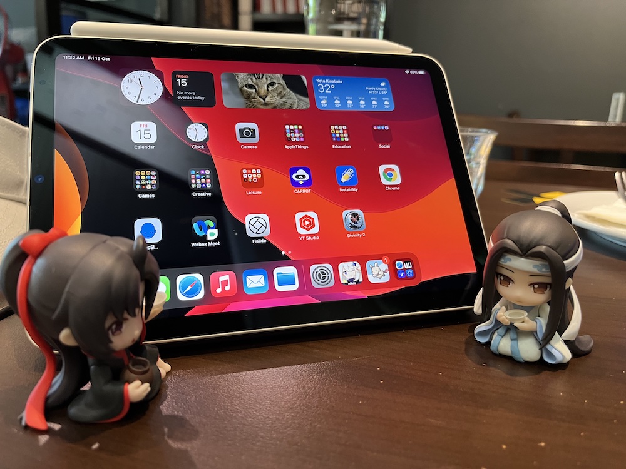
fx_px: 470
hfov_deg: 67.3
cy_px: 234
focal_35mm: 26
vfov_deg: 53.1
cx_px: 313
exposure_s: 1/50
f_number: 1.6
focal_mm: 5.1
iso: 320
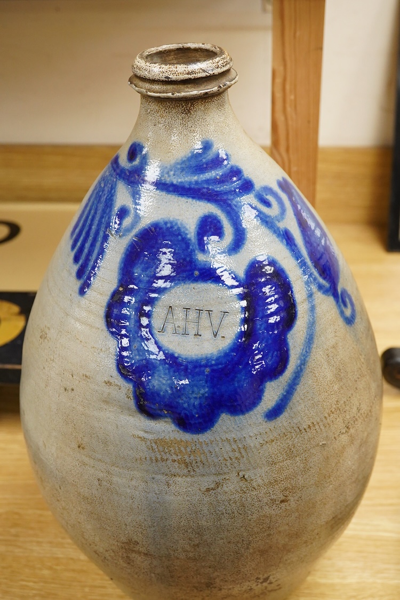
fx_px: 750
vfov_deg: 43.6
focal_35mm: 45
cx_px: 200
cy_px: 300
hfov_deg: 29.9
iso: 2500
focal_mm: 30
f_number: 9
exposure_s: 1/160
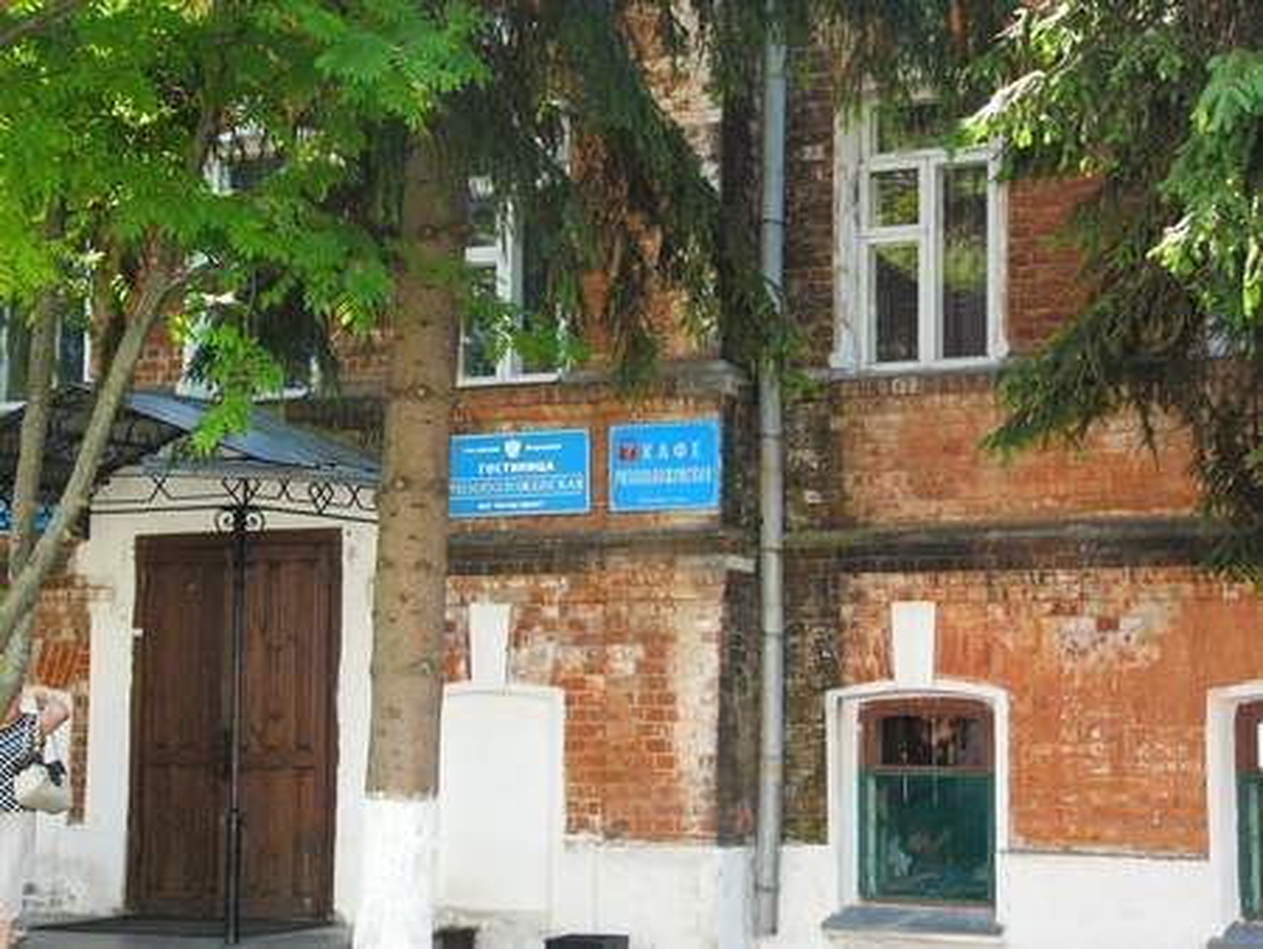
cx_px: 632
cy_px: 474
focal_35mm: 75
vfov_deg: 19.7
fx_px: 2738
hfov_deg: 26.0
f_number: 4
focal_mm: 12.5
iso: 400
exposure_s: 1/320
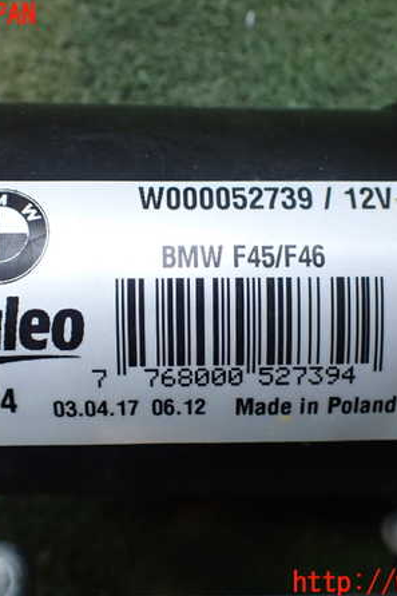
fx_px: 695
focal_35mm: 42
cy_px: 299
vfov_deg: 46.4
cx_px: 194
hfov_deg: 31.9
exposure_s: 1/125
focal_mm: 5.4
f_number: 2.3
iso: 400
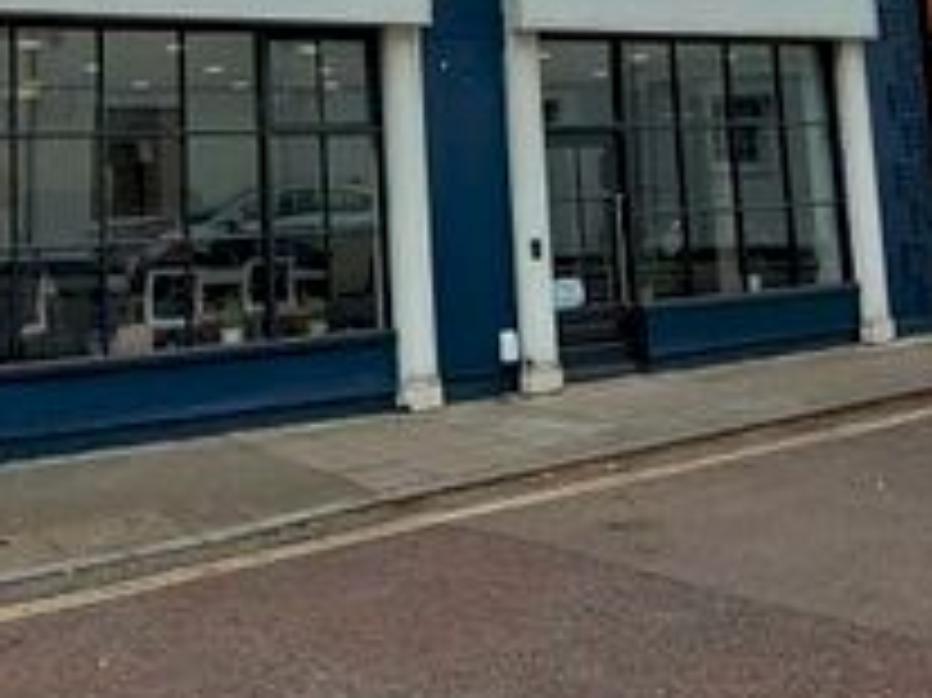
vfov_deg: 30.5
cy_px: -2
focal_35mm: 44
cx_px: 230
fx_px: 1184
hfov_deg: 41.7
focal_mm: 1.74
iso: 50
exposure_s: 1/1229
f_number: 2.2
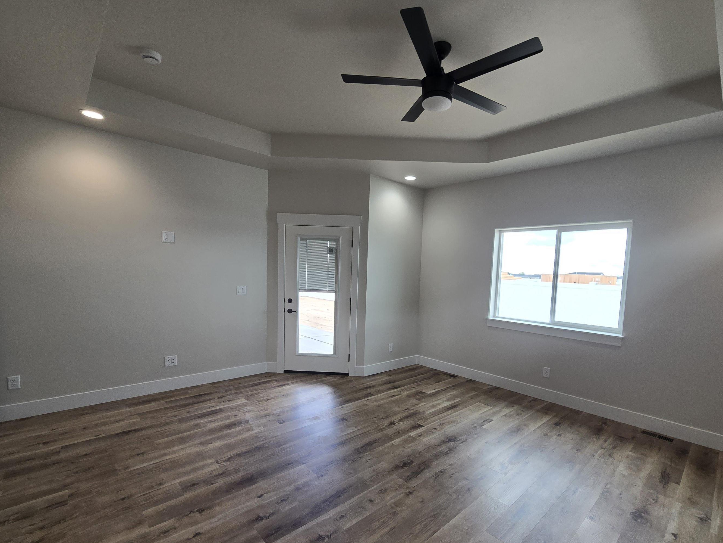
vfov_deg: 81.4
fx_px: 313
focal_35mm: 15
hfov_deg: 98.0
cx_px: 389
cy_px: 302
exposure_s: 1/120
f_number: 2.2
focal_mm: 2.2
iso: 64
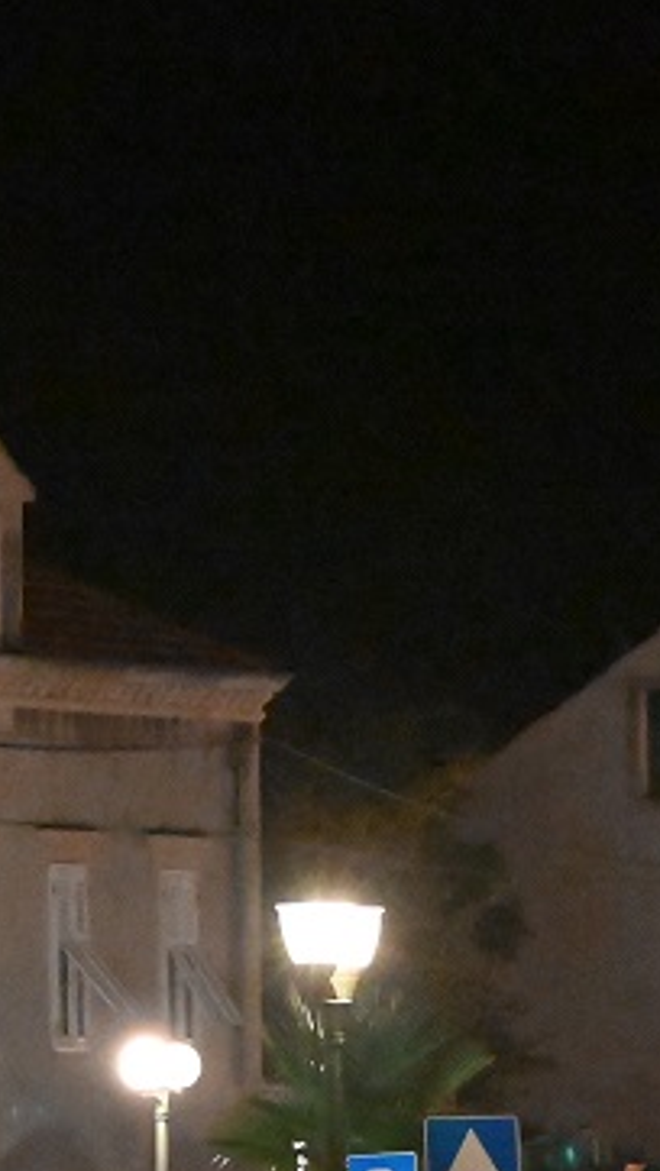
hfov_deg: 2.6
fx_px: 14602
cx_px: 789
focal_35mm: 470
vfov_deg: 4.6
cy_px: 1056
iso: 25600
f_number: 4.8
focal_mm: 125
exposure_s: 1/125
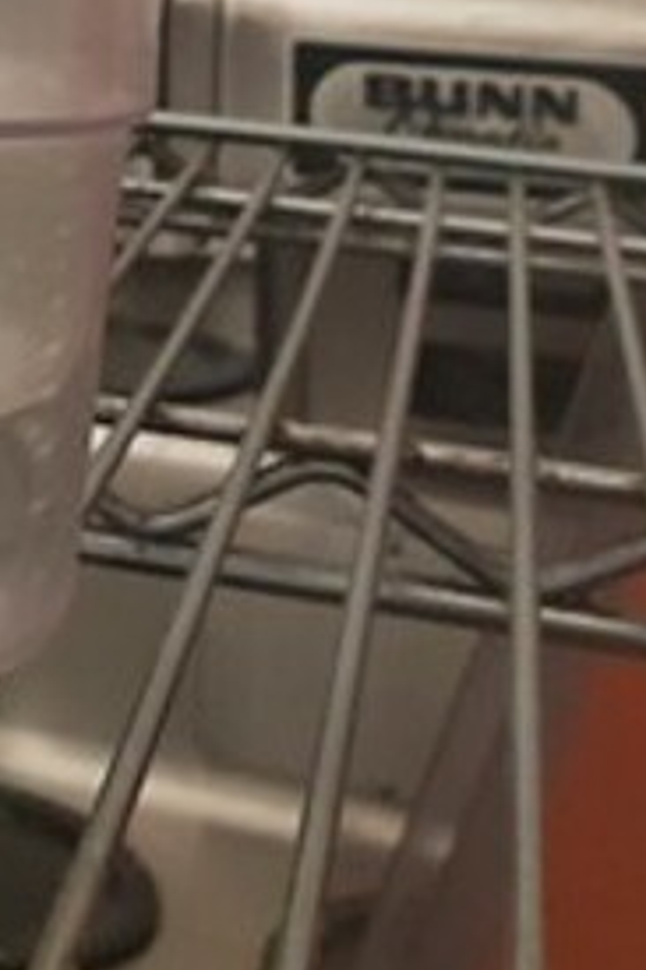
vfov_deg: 21.7
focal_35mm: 80
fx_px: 2156
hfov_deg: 15.3
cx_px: -406
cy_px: -439
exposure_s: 1/50
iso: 320
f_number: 2.4
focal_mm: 4.3
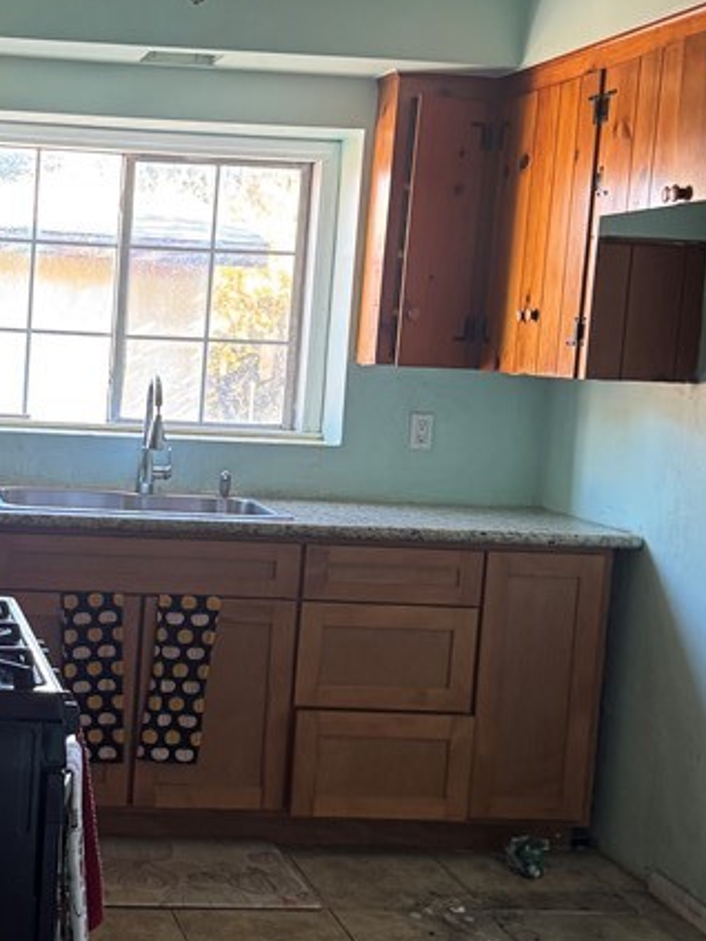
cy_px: 470
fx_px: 1577
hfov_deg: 24.2
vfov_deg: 33.2
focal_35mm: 58
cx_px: 11
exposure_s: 1/60
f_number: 1.78
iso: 250
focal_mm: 6.76
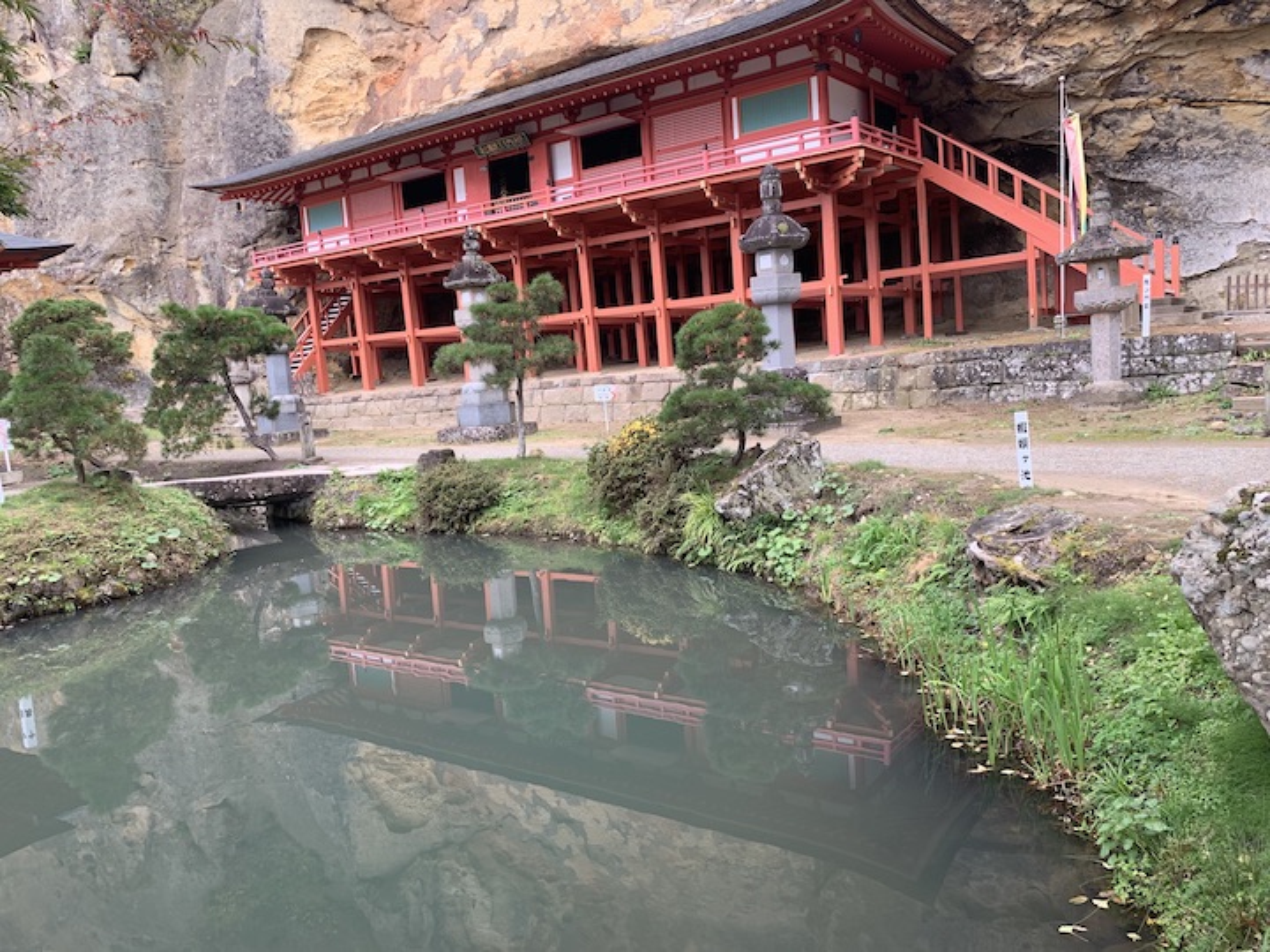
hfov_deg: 67.3
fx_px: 954
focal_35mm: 26
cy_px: 476
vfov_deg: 53.1
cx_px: 635
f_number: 1.8
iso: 25
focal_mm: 4.25
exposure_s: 1/135
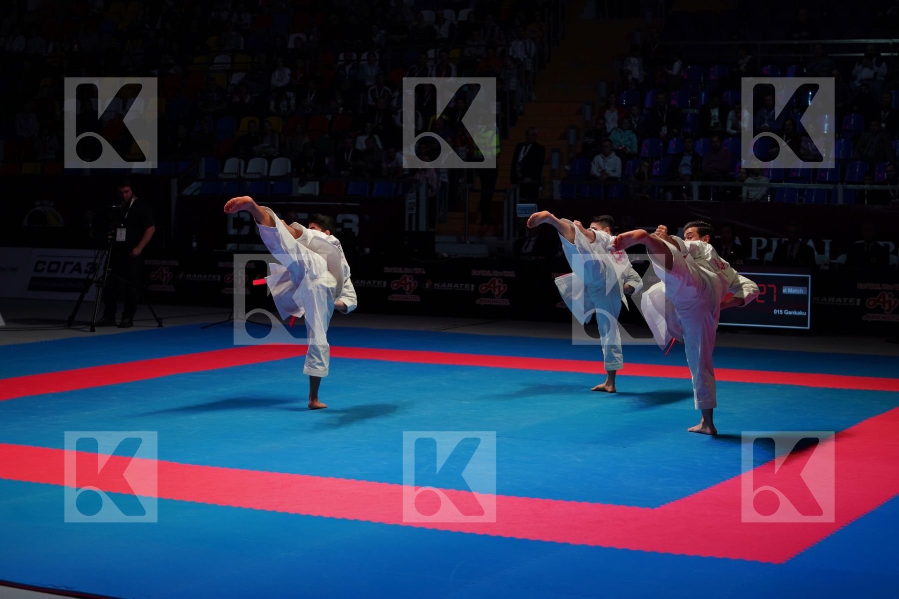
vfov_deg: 19.5
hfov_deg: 28.8
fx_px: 1748
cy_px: 300
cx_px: 450
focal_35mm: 70
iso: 500
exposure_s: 1/500
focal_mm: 70
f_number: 2.8
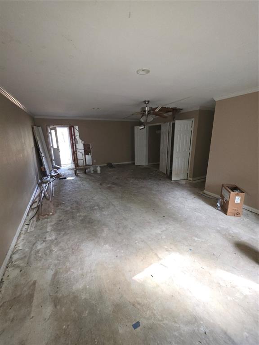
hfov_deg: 89.9
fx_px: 130
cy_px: 172
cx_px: 130
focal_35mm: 13
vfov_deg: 106.2
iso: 320
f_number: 1.9
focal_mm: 2.2
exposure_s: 1/30
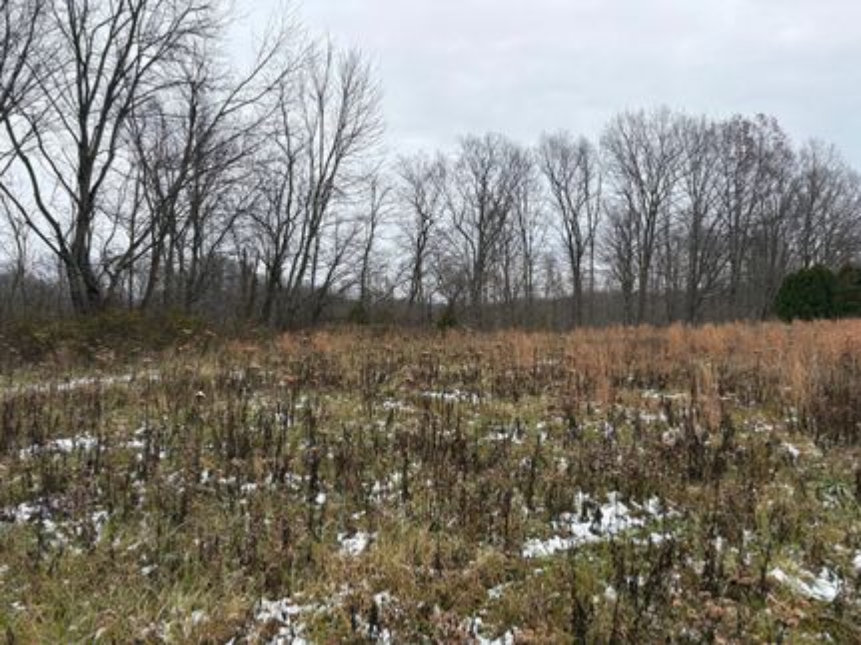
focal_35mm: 26
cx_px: 430
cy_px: 322
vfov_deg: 53.0
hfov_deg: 67.3
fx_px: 647
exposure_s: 1/920
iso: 50
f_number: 1.6
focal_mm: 5.96
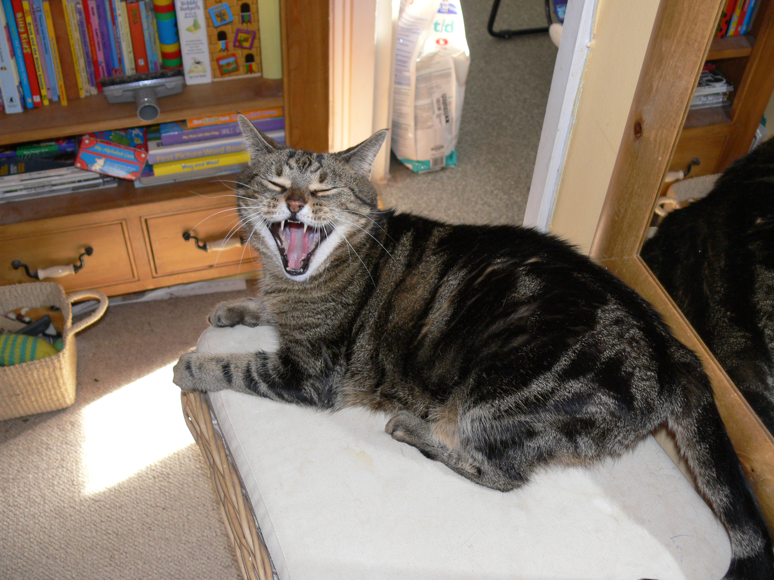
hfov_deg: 52.6
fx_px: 783
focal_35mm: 35
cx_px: 387
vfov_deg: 40.7
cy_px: 290
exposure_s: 1/30
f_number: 2.8
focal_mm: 7.4
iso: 100
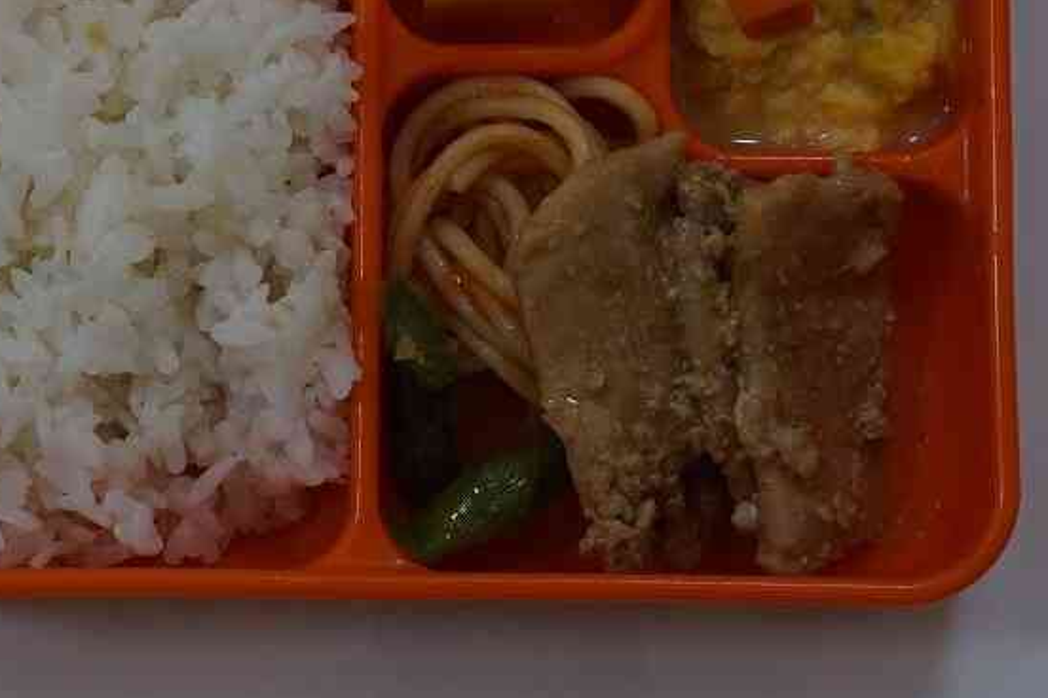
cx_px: 328
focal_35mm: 119
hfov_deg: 17.2
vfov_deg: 11.5
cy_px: 220
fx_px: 3464
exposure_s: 1/160
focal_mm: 32
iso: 800
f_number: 5
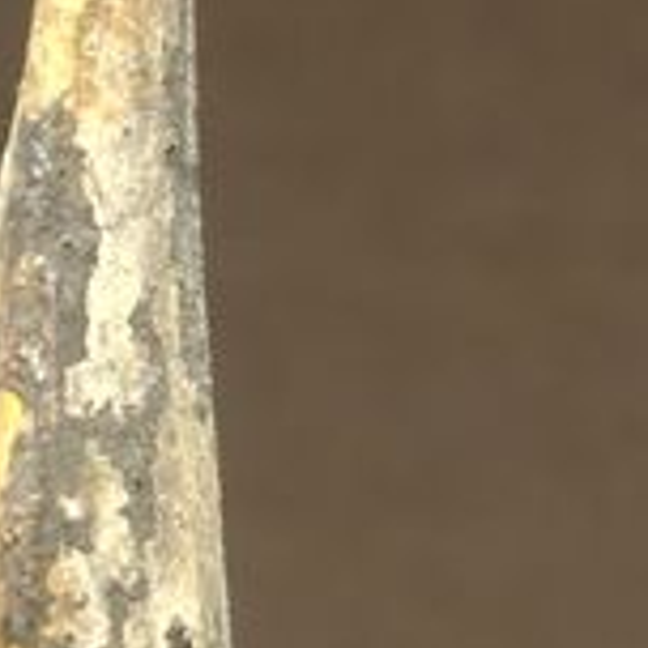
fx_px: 13343
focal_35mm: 630
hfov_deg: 2.8
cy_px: 136
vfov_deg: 2.8
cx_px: 1498
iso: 250
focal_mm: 60
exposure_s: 1/2.5
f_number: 9
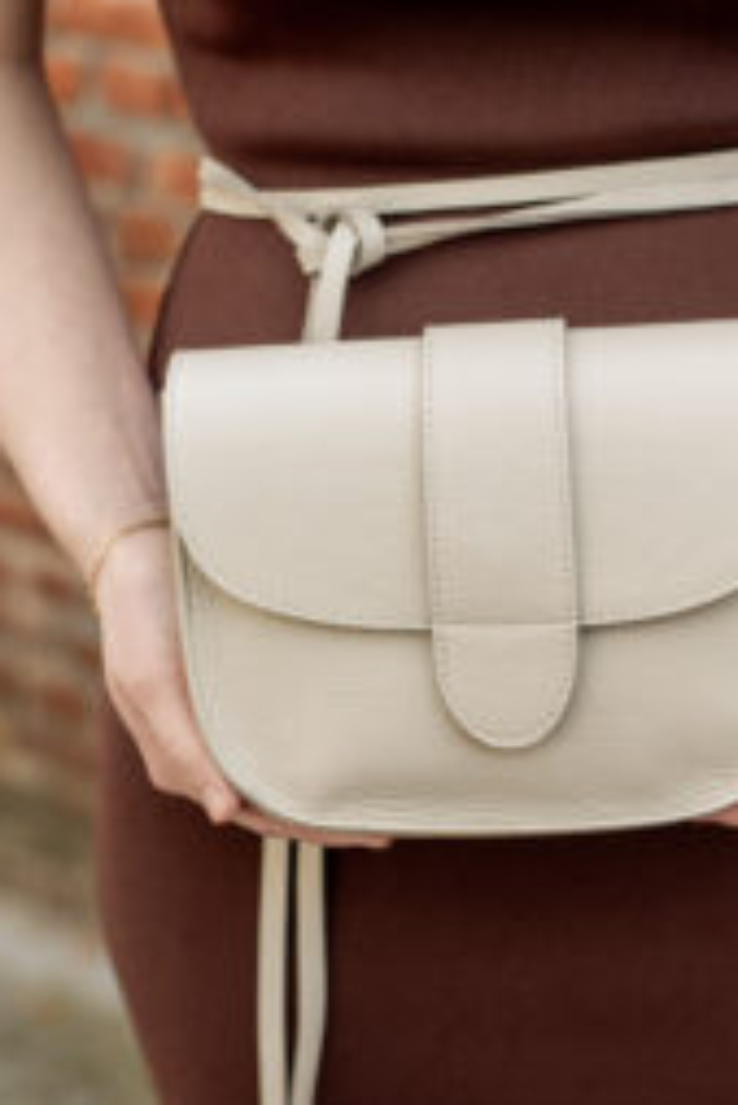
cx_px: 511
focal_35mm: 96
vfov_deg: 21.2
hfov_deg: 14.2
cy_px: 653
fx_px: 2948
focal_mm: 50
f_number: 2.5
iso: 125
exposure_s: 1/800
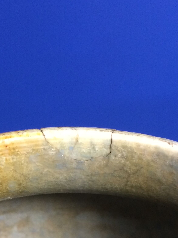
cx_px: 84
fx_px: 418
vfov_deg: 31.0
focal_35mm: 61
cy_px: 187
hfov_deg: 24.0
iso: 250
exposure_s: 1/33
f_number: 2.2
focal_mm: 4.15
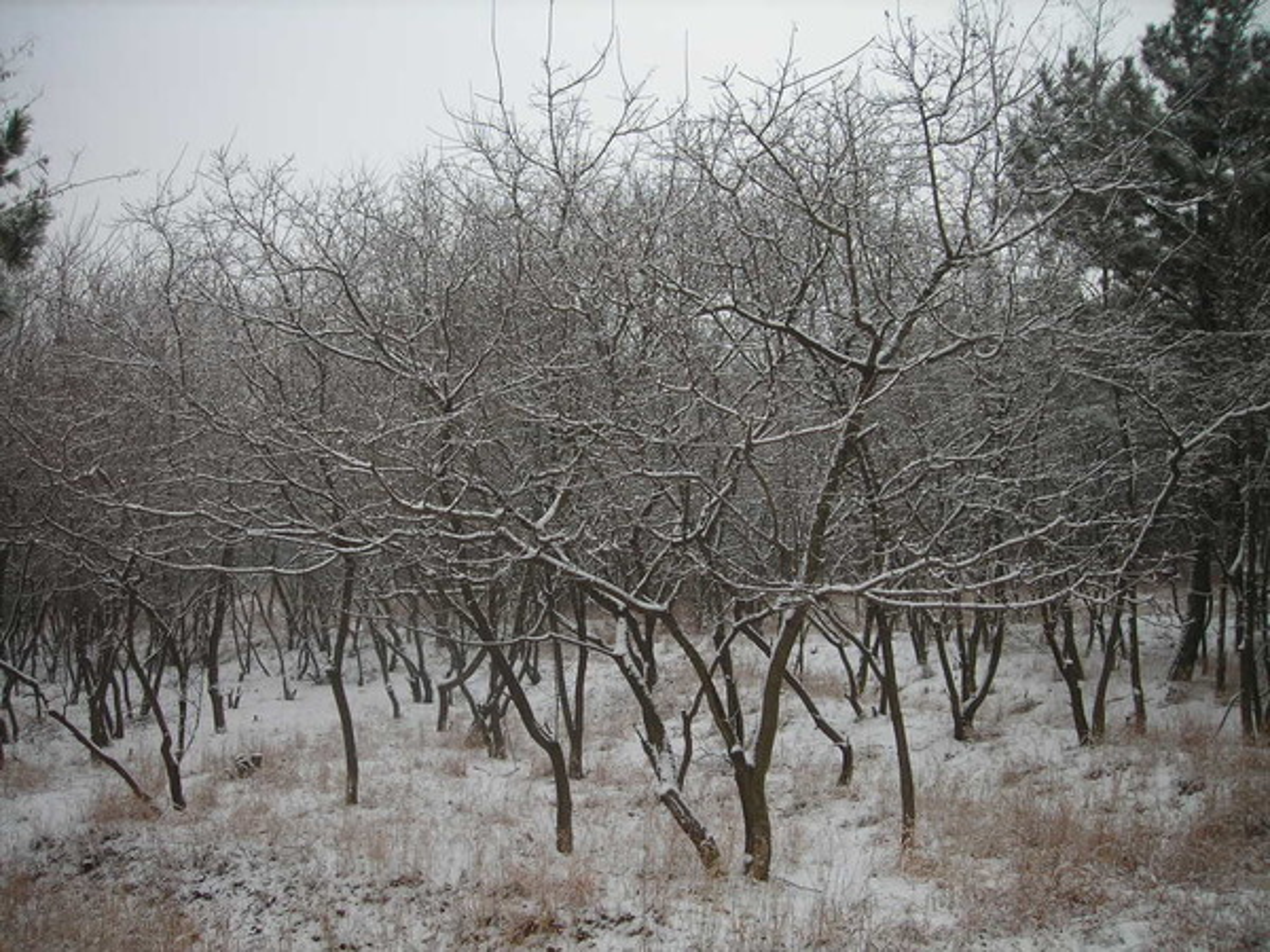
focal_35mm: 38
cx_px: 635
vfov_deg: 37.7
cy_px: 476
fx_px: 1394
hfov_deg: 49.0
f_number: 3.2
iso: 50
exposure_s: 1/150
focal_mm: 6.3
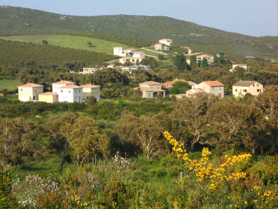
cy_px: 104
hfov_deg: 18.2
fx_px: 867
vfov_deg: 13.7
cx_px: 139
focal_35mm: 108
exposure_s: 1/160
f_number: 5.9
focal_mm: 19.6
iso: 80
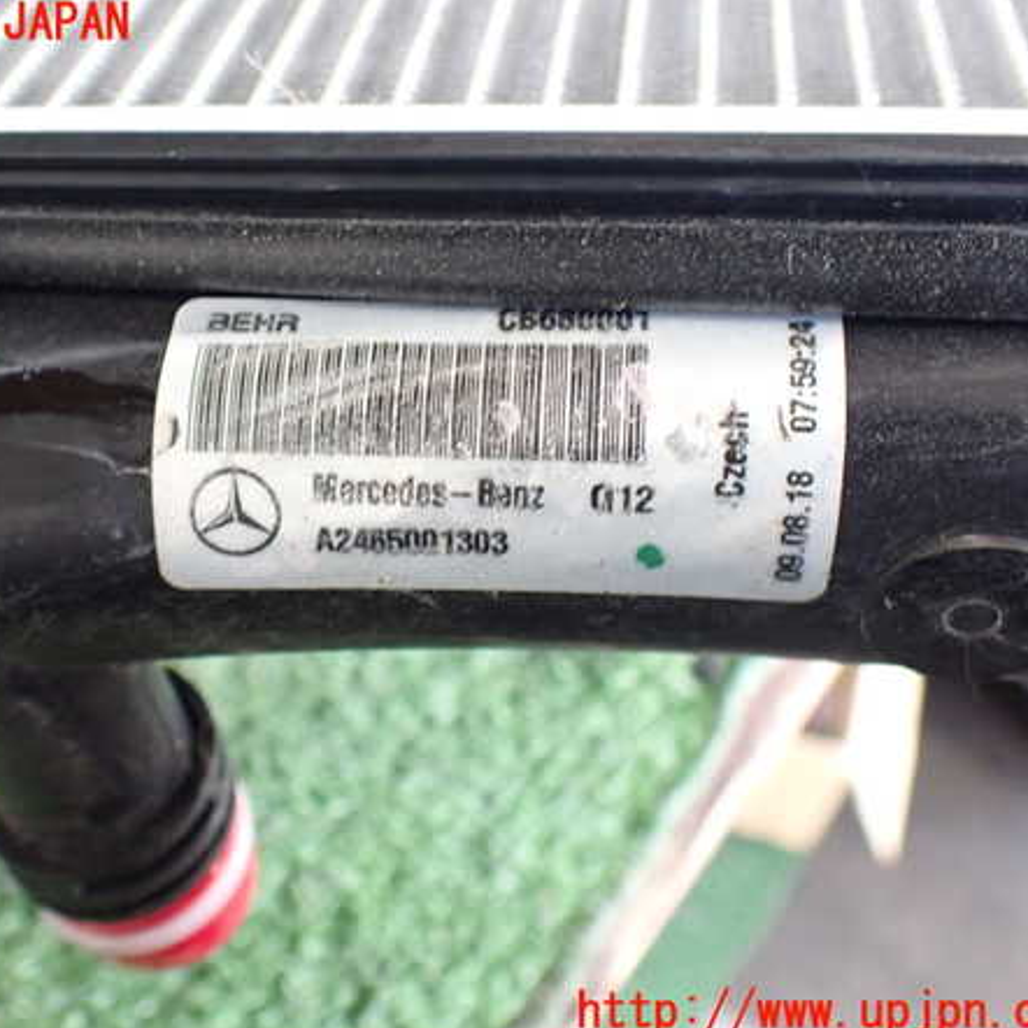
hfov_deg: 45.8
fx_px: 1210
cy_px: 519
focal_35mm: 36
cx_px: 405
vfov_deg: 46.0
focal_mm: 5.4
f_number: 2.3
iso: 800
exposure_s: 1/60
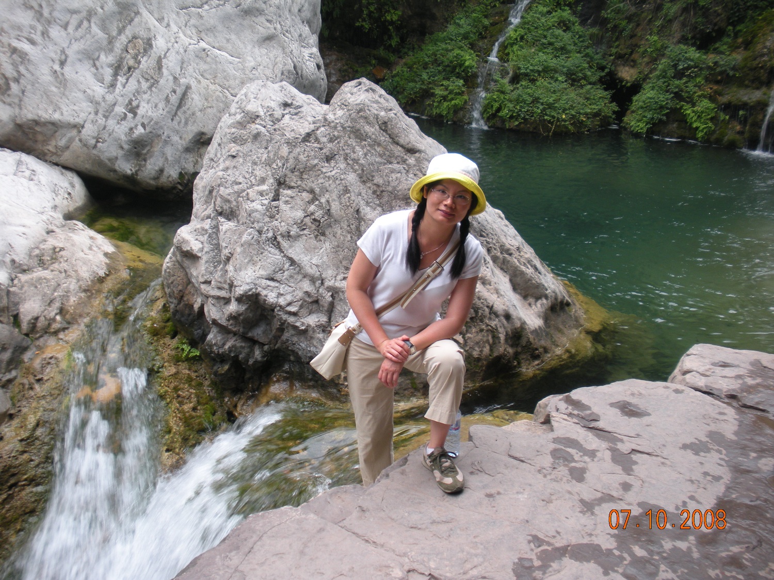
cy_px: 290
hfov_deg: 51.4
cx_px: 387
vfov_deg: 39.7
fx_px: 805
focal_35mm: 36
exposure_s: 1/39.8
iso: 64
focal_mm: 6.3
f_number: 3.5
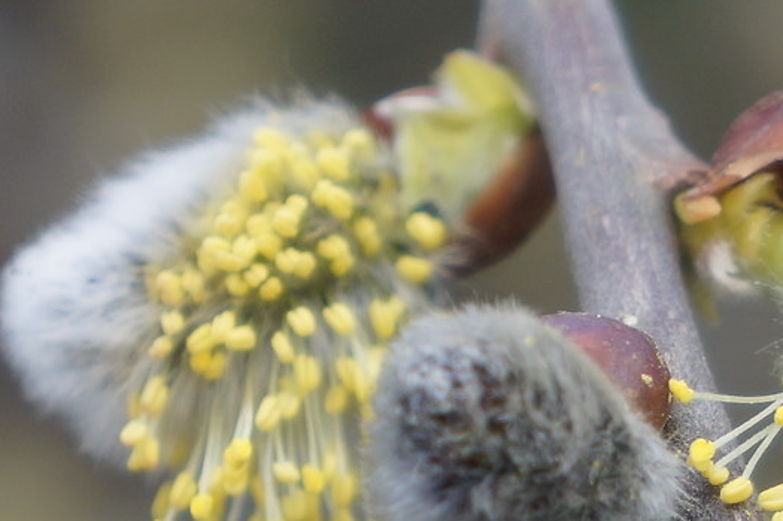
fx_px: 8198
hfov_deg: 5.5
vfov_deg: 3.6
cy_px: 587
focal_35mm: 377
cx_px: 662
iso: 160
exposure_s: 1/100
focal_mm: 55
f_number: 5.6
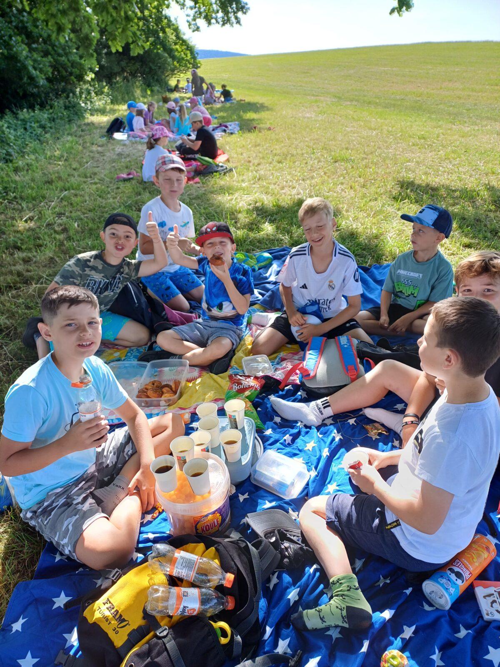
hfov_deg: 54.9
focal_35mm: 25
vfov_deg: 69.4
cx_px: 250
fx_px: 481
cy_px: 334
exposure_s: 1/229
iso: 50
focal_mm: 4.65
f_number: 1.8
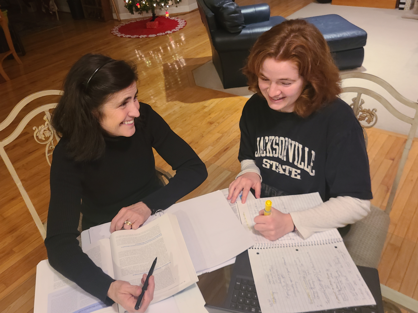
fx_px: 314
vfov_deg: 53.1
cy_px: 156
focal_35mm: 26
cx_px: 209
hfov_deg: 67.3
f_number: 1.8
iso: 320
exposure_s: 1/40
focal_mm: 5.4
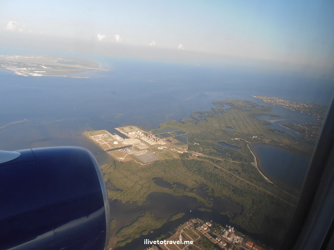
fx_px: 232
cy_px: 125
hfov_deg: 71.6
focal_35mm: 24
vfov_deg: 56.8
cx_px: 167
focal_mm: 4.2
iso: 80
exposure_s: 1/50
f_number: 7.9
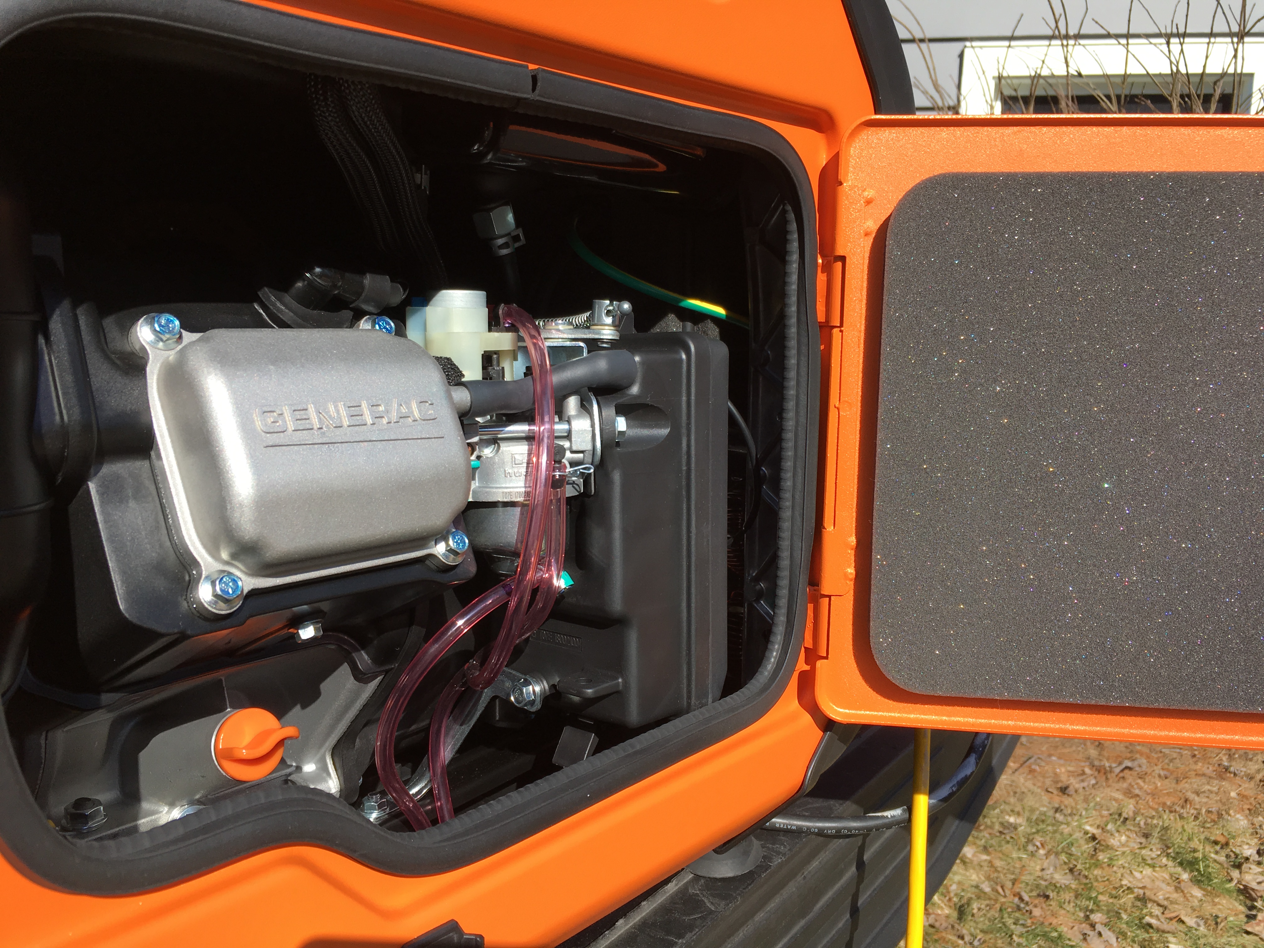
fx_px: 1059
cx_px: 632
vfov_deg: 48.2
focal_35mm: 29
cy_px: 474
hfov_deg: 61.7
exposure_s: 1/974
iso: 25
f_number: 2.2
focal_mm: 4.15
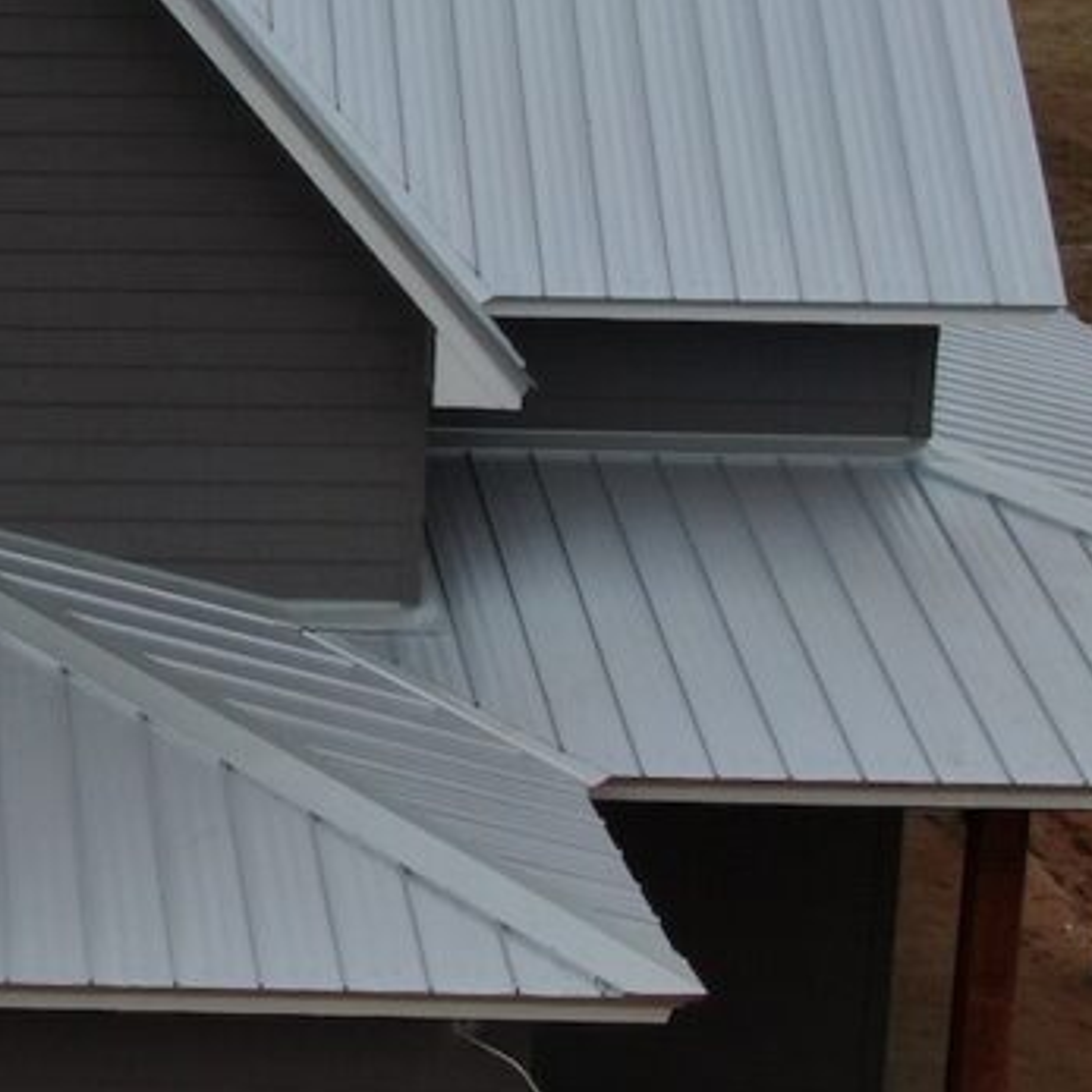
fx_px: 3141
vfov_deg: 19.3
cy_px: 82
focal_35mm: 88
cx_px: -330
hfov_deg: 18.4
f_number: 2.8
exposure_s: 1/640
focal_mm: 4.39
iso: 110
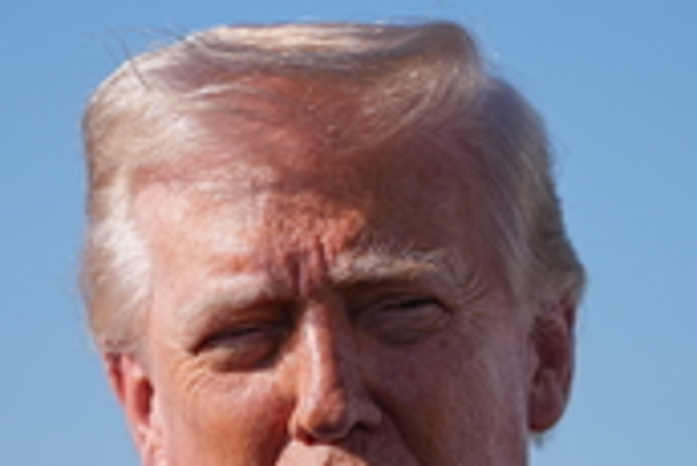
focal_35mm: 446
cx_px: 361
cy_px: 405
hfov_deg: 4.6
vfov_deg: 3.1
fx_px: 8642
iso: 125
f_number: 2.8
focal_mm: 200
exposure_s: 1/4000
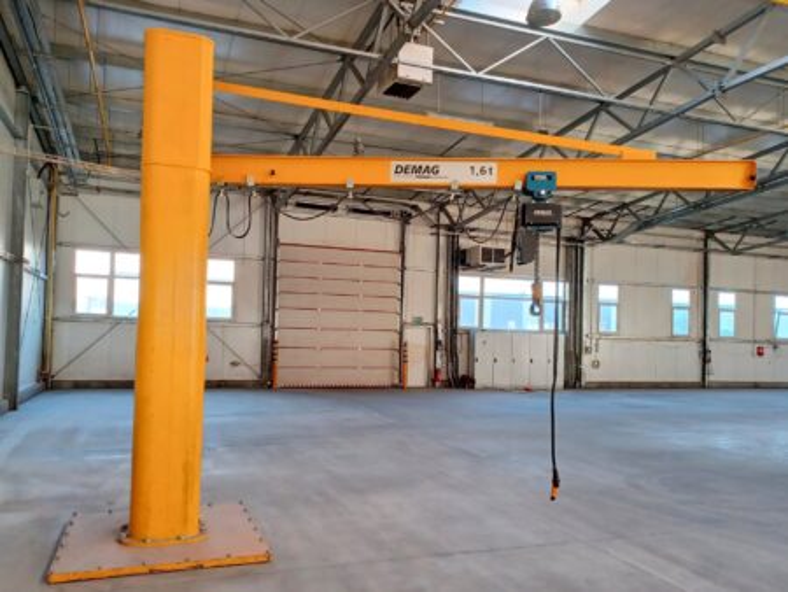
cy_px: 296
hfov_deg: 69.4
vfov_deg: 54.9
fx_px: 569
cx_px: 394
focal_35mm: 25
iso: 320
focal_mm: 4.6
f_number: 1.8
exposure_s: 1/50
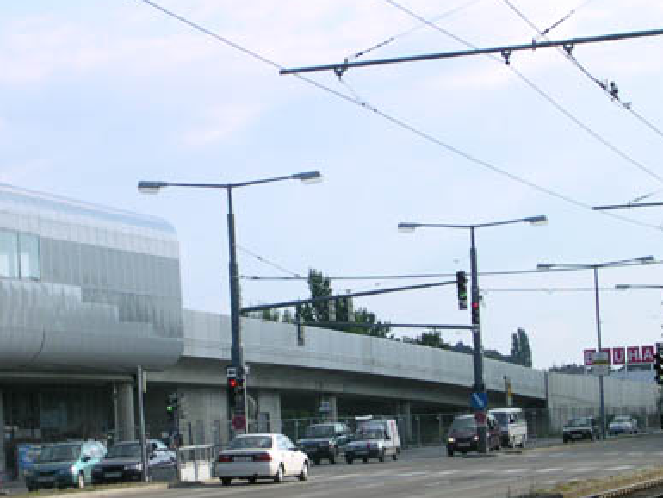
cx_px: 265
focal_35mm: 140
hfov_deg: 14.1
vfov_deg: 10.6
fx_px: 2682
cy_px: 321
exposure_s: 1/297
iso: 100
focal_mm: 14.9
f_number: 4.6
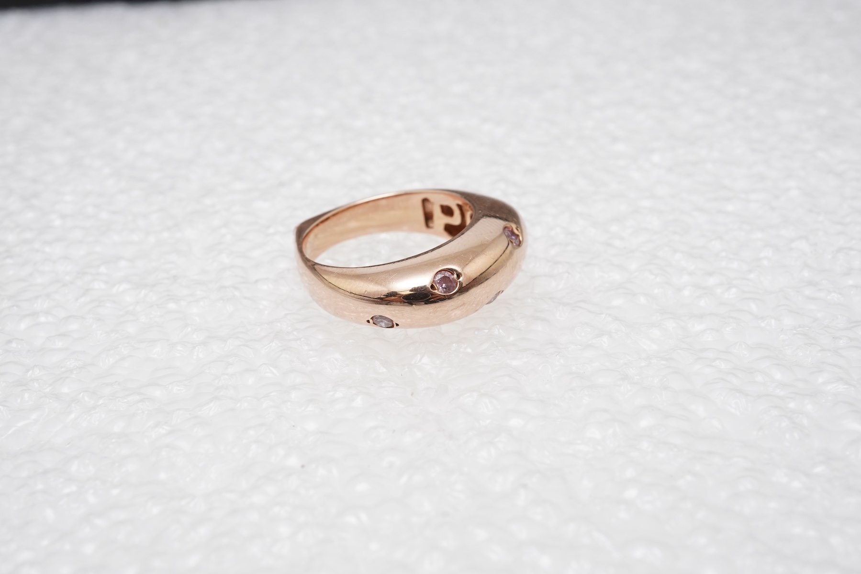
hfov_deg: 43.6
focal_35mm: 45
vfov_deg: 29.9
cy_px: 287
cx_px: 430
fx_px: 1076
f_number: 22
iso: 500
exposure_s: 1/125
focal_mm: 30
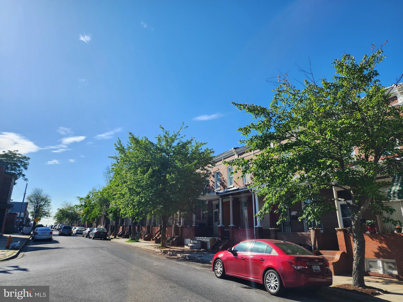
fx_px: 268
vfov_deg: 58.9
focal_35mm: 23
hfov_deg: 73.9
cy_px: 151
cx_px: 202
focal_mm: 6.4
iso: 12
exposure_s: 1/1073
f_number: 1.8
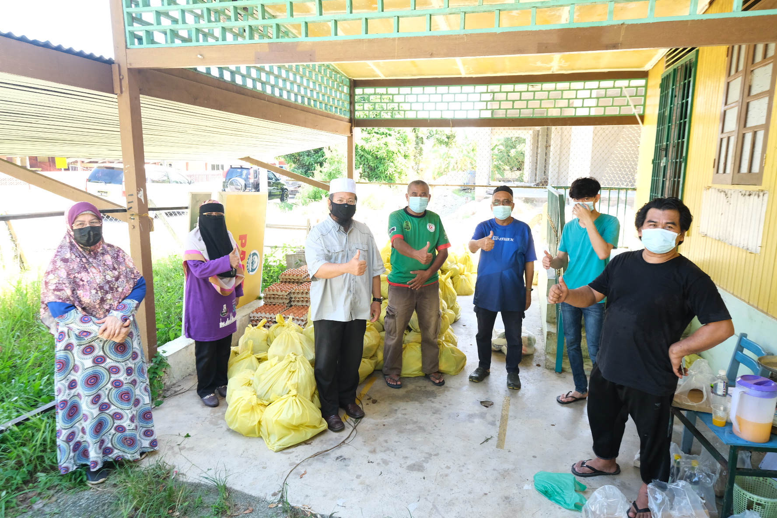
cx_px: 388
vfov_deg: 55.1
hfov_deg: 76.1
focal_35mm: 23
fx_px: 496
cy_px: 259
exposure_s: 1/200
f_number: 5
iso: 1250
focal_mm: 15.1
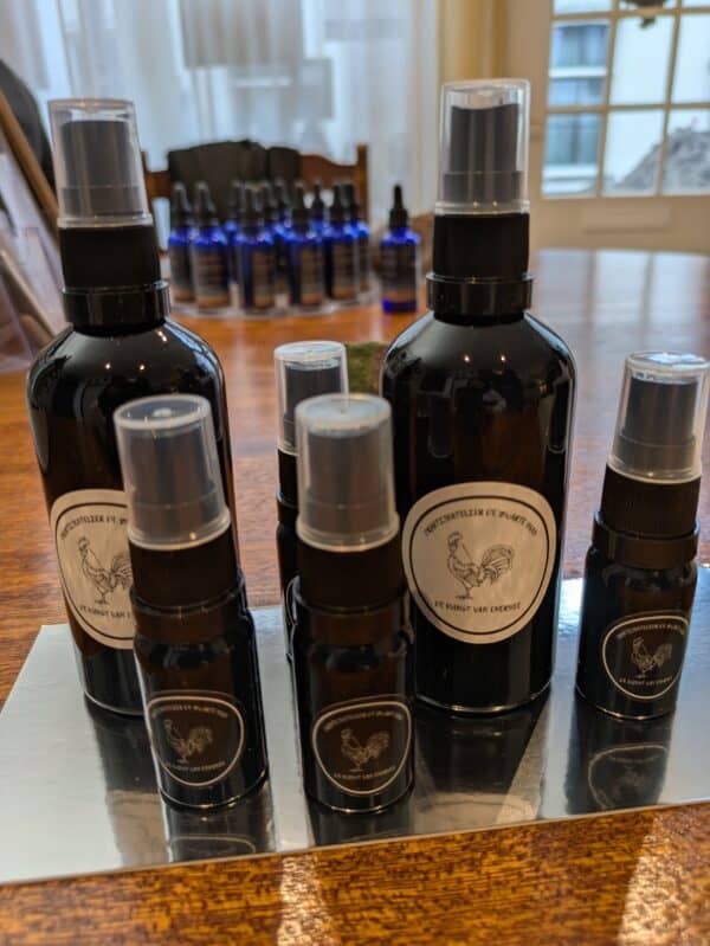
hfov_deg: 54.9
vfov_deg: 69.4
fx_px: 683
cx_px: 355
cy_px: 473
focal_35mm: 25
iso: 48
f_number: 1.89
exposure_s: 1/25
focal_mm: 5.43
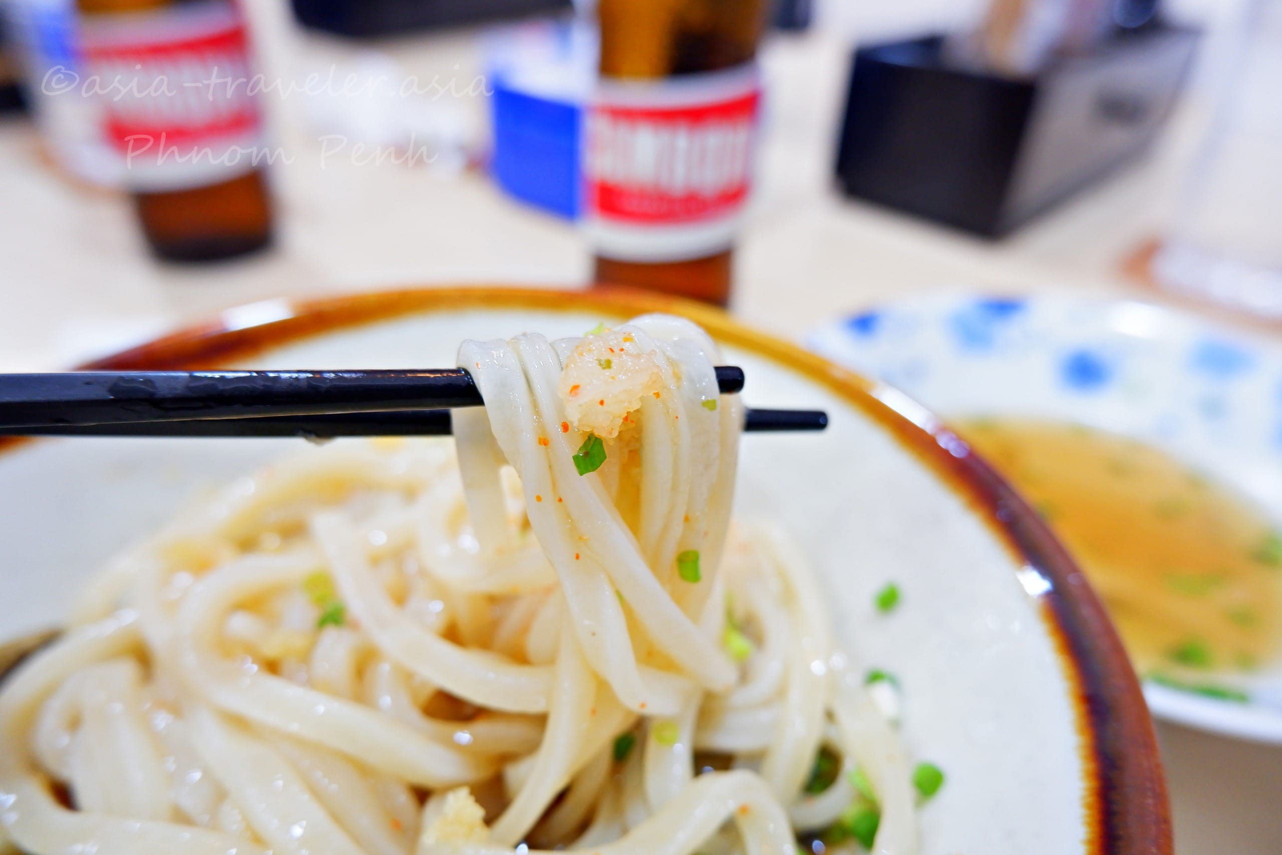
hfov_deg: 76.1
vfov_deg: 55.1
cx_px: 641
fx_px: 819
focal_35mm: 23
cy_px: 428
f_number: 3.5
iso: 1000
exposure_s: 1/34
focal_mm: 15
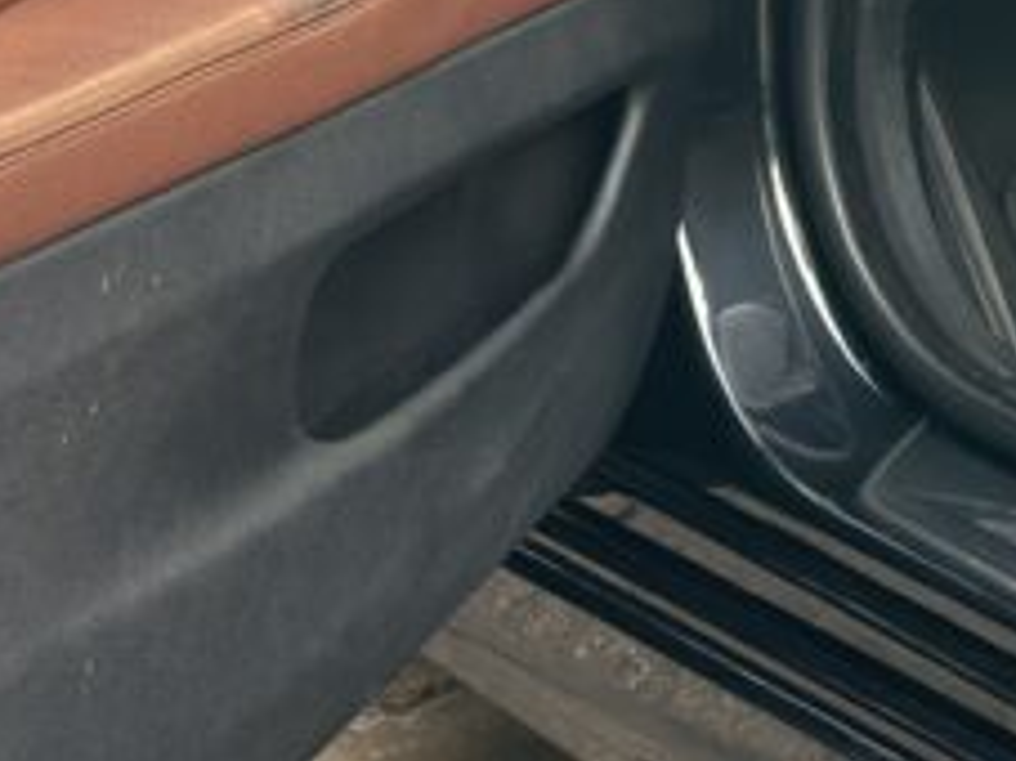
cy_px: -470
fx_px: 4958
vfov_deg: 8.5
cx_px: 1459
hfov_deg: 11.3
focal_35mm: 169
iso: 64
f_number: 1.78
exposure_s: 1/172
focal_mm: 6.86
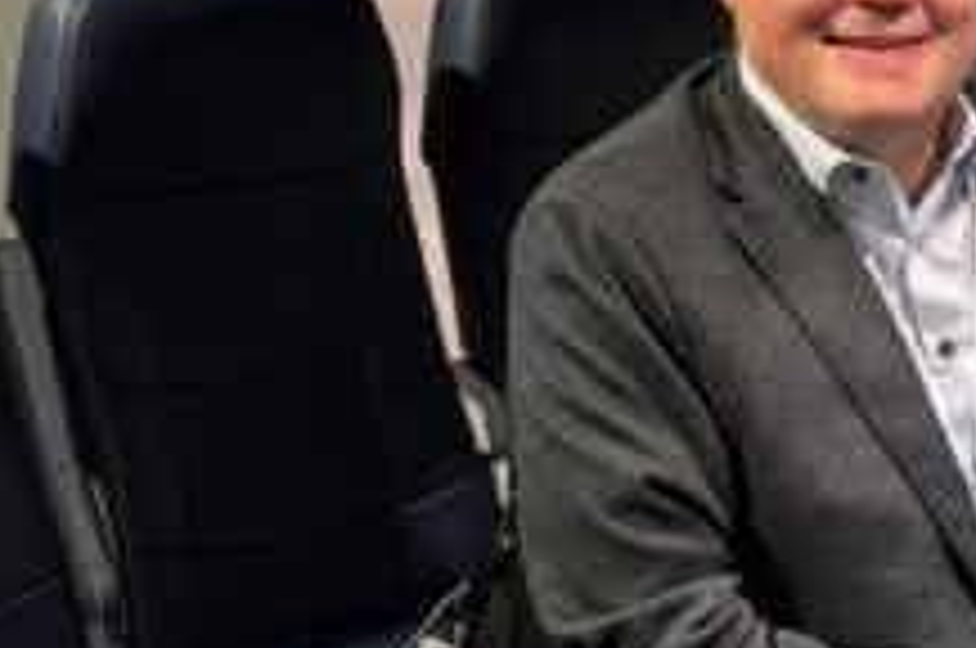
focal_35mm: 118
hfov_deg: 16.8
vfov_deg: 11.6
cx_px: 1066
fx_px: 3194
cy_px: 454
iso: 125
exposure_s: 1/100
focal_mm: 6.76
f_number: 1.78
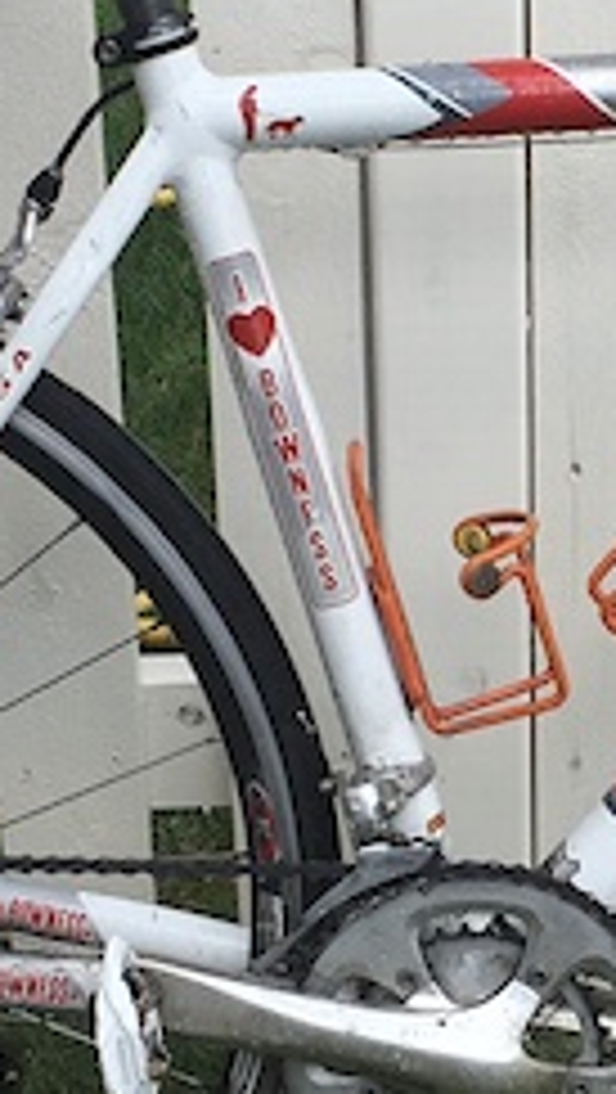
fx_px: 3015
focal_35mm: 104
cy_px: 572
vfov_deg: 20.5
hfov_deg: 11.6
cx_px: 598
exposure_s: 1/699
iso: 25
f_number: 2.2
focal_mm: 4.15
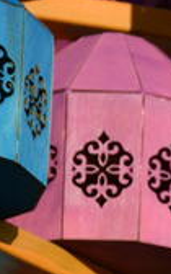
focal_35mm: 633
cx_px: 707
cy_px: 222
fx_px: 4720
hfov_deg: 2.0
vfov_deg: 3.3
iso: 100
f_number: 5.3
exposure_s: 1/250
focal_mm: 80
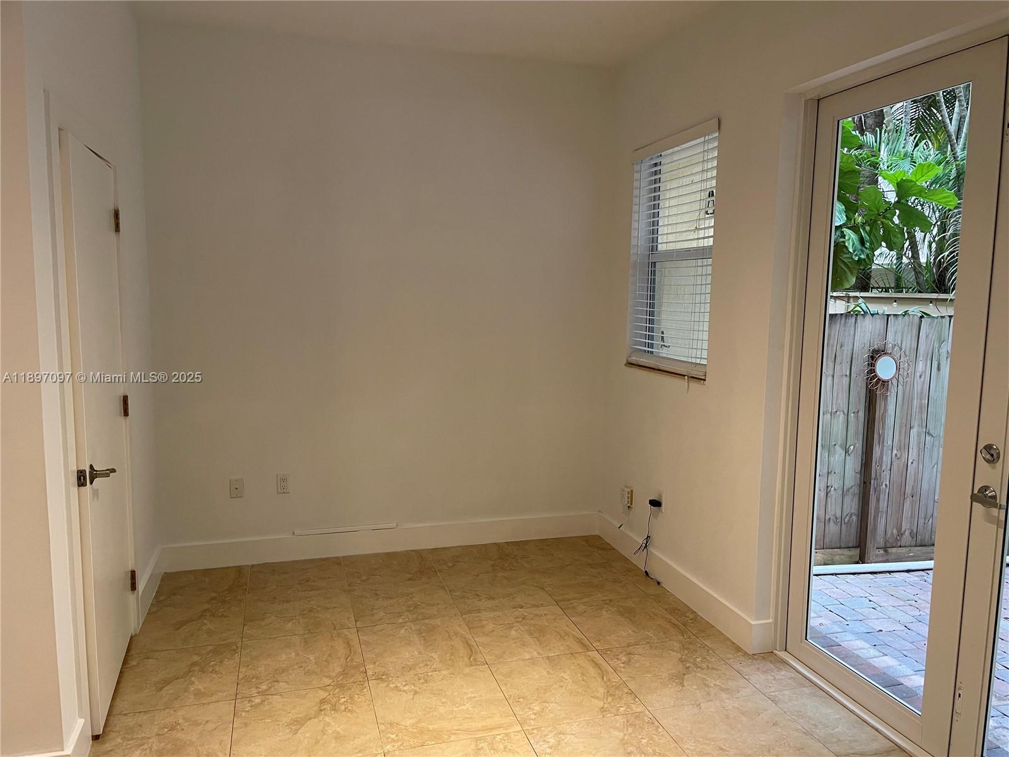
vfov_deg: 53.1
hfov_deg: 67.3
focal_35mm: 26
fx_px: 758
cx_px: 504
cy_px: 378
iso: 80
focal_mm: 4.2
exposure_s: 1/60
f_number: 1.6
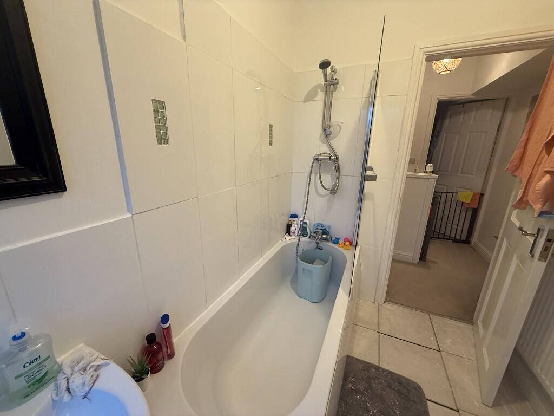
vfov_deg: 85.7
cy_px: 208
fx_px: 224
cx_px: 277
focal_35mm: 14
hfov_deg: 102.1
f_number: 2.2
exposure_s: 1/50
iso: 200
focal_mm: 2.22
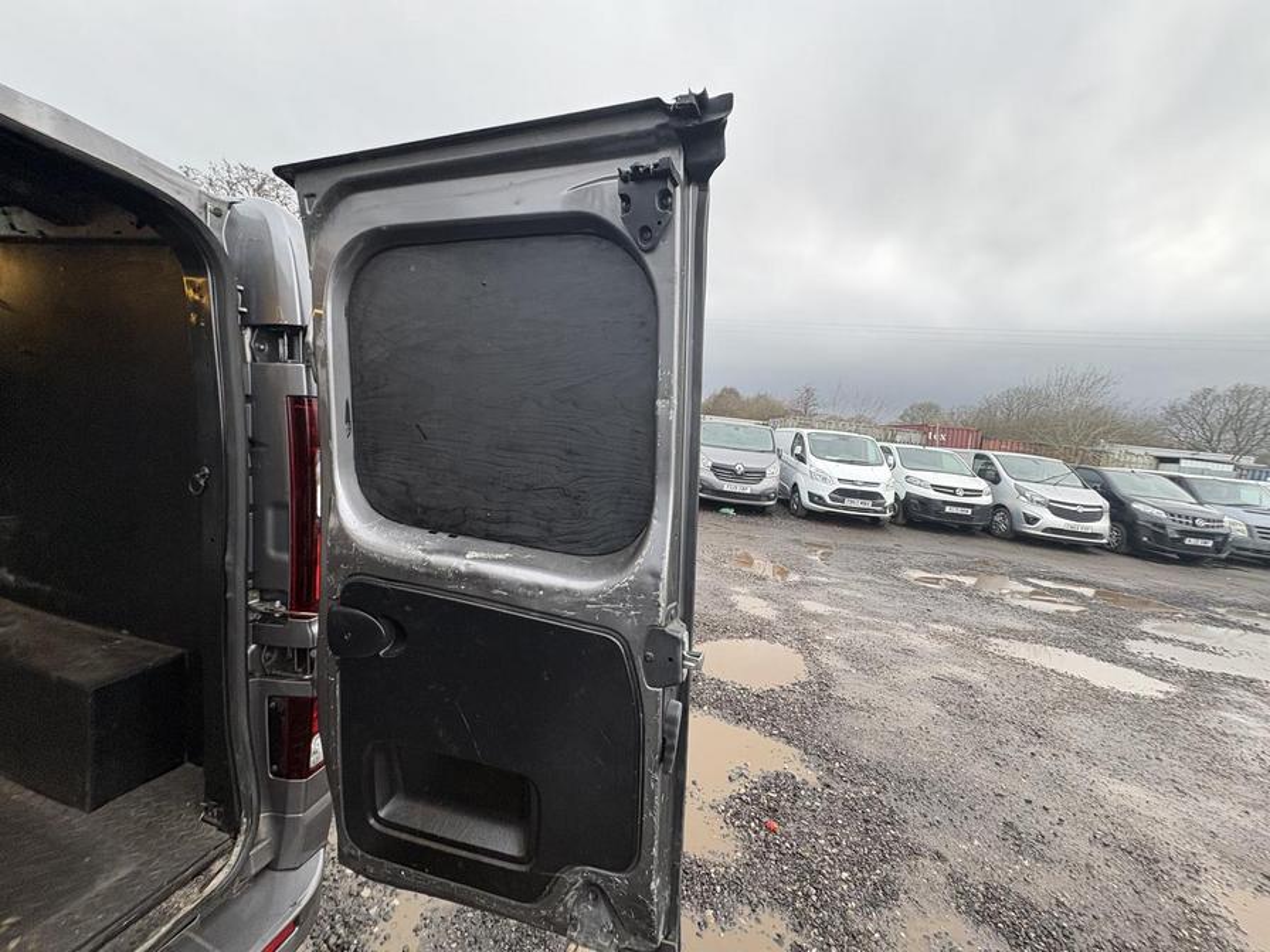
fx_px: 514
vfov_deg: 85.7
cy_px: 476
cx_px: 635
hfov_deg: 102.1
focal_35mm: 14
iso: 125
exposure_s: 1/99
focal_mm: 2.22
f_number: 2.2
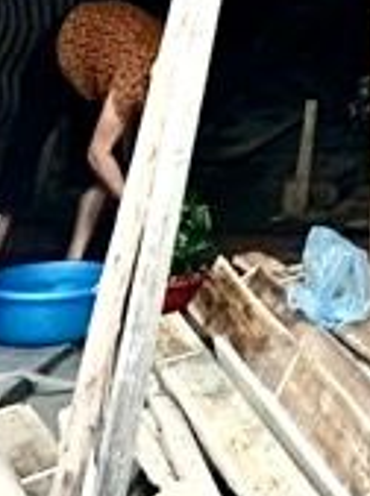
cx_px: 578
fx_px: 1216
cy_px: -745
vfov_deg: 14.1
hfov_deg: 15.7
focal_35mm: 85
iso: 125
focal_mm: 2.22
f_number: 2.2
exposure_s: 1/99
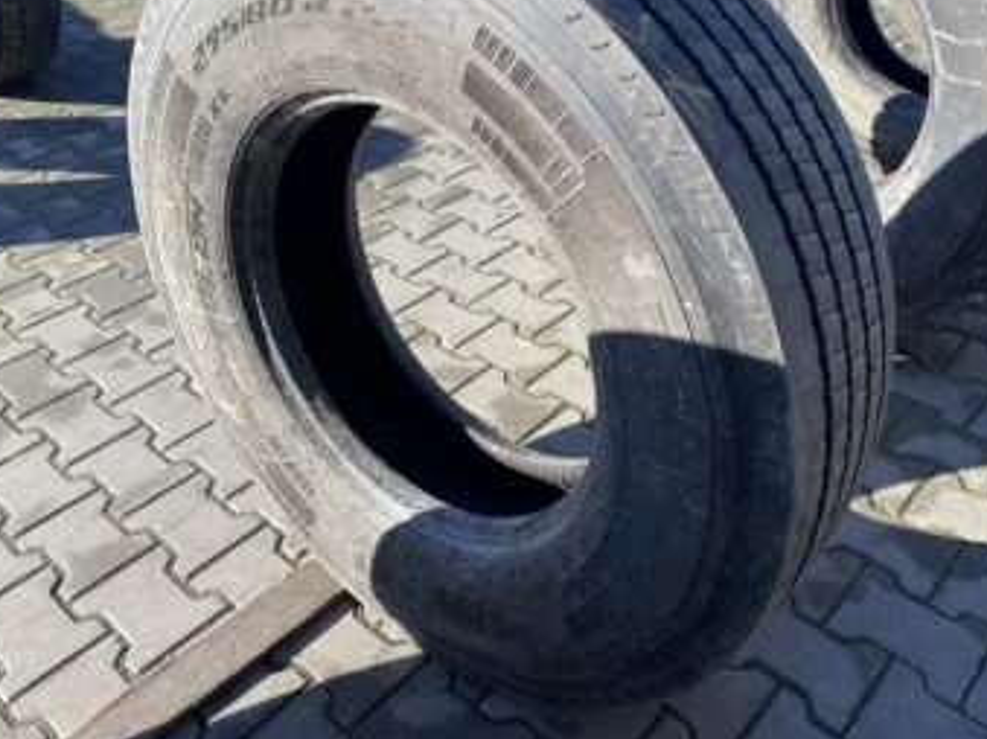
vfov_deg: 42.6
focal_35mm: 33
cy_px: 284
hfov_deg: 55.3
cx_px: 536
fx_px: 941
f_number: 1.8
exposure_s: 1/594
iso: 32
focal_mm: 4.25
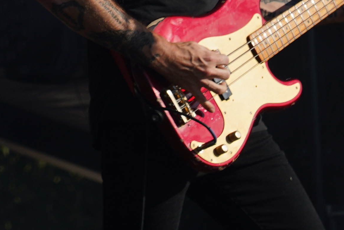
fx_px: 5198
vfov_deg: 2.5
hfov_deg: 3.8
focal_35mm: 544
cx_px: -251
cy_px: -321
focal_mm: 105
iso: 100
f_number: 8
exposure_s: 1/500
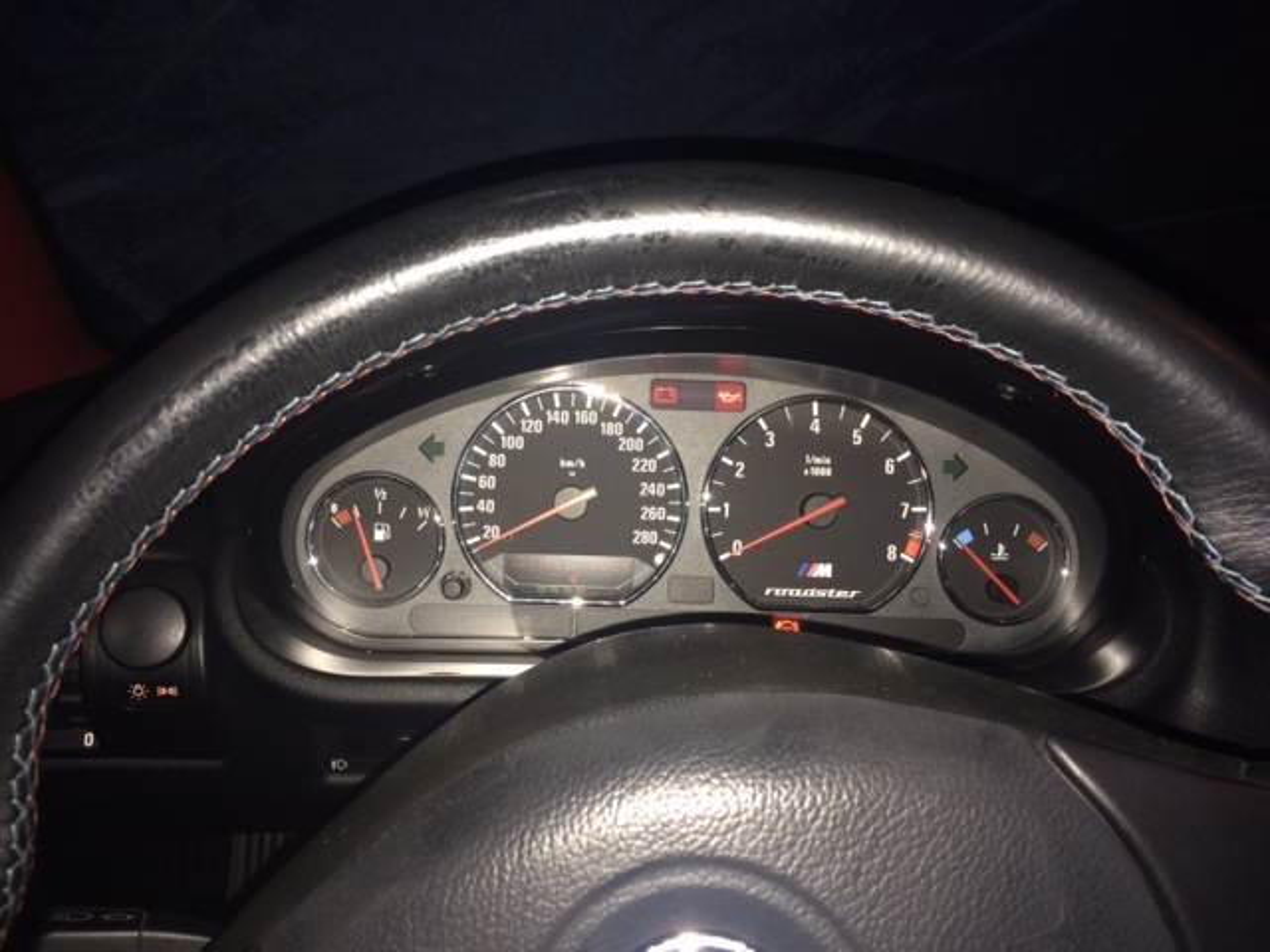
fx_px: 1064
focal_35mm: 29
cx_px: 635
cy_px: 476
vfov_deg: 48.2
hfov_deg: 61.7
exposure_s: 1/17
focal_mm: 4.15
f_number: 2.2
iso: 80
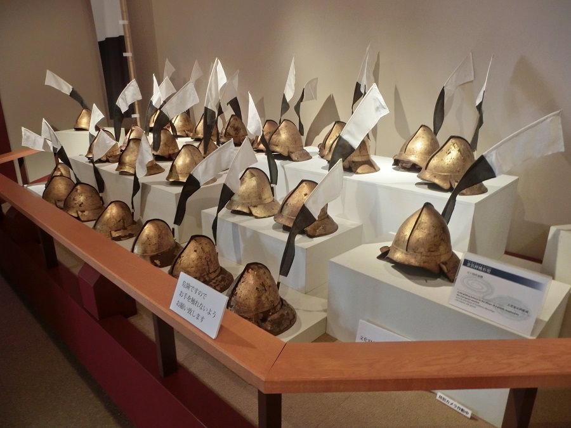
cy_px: 214
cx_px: 286
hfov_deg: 71.6
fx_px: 396
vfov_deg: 56.8
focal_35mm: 24
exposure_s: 1/40
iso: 400
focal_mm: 4.24
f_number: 3
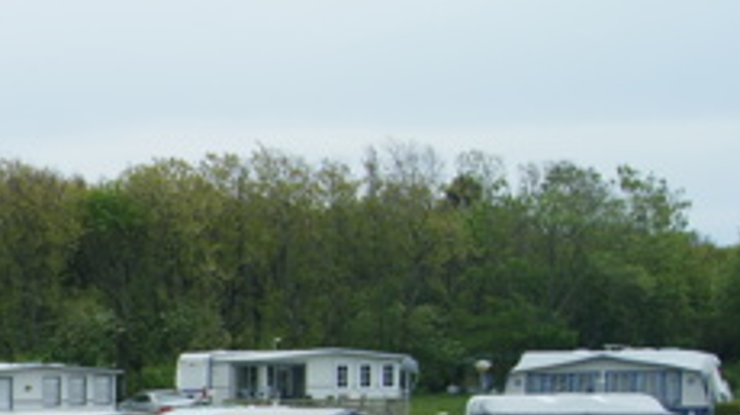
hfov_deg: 13.0
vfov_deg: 7.9
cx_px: -576
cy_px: 557
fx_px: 2961
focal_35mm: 151
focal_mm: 26
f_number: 6.3
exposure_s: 1/400
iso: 100
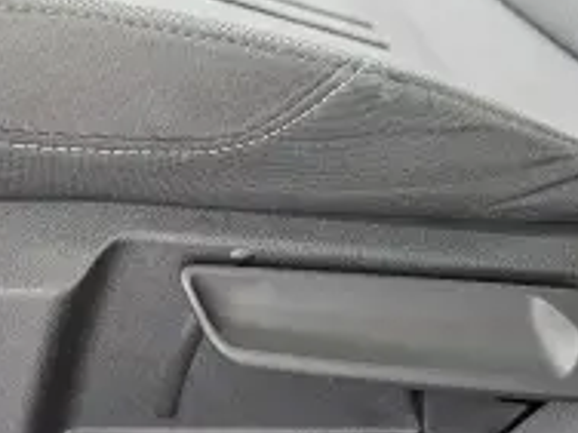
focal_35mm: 44
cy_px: 92
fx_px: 735
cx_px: 71
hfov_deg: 40.1
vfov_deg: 32.1
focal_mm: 6.3
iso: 400
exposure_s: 1/142
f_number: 1.7
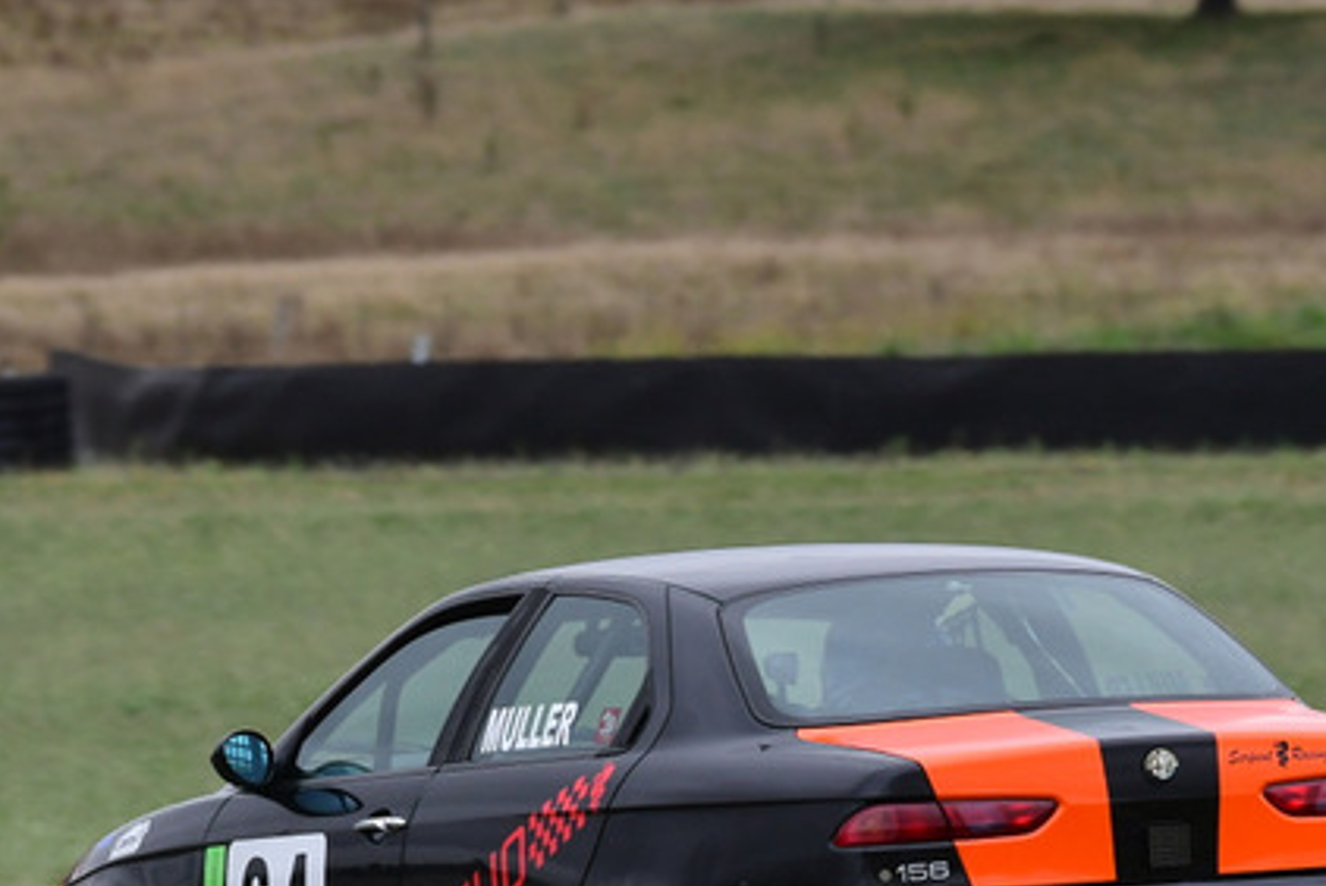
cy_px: 757
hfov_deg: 2.1
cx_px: 248
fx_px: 35604
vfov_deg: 1.4
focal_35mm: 966
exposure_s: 1/640
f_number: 10
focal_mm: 340
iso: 640
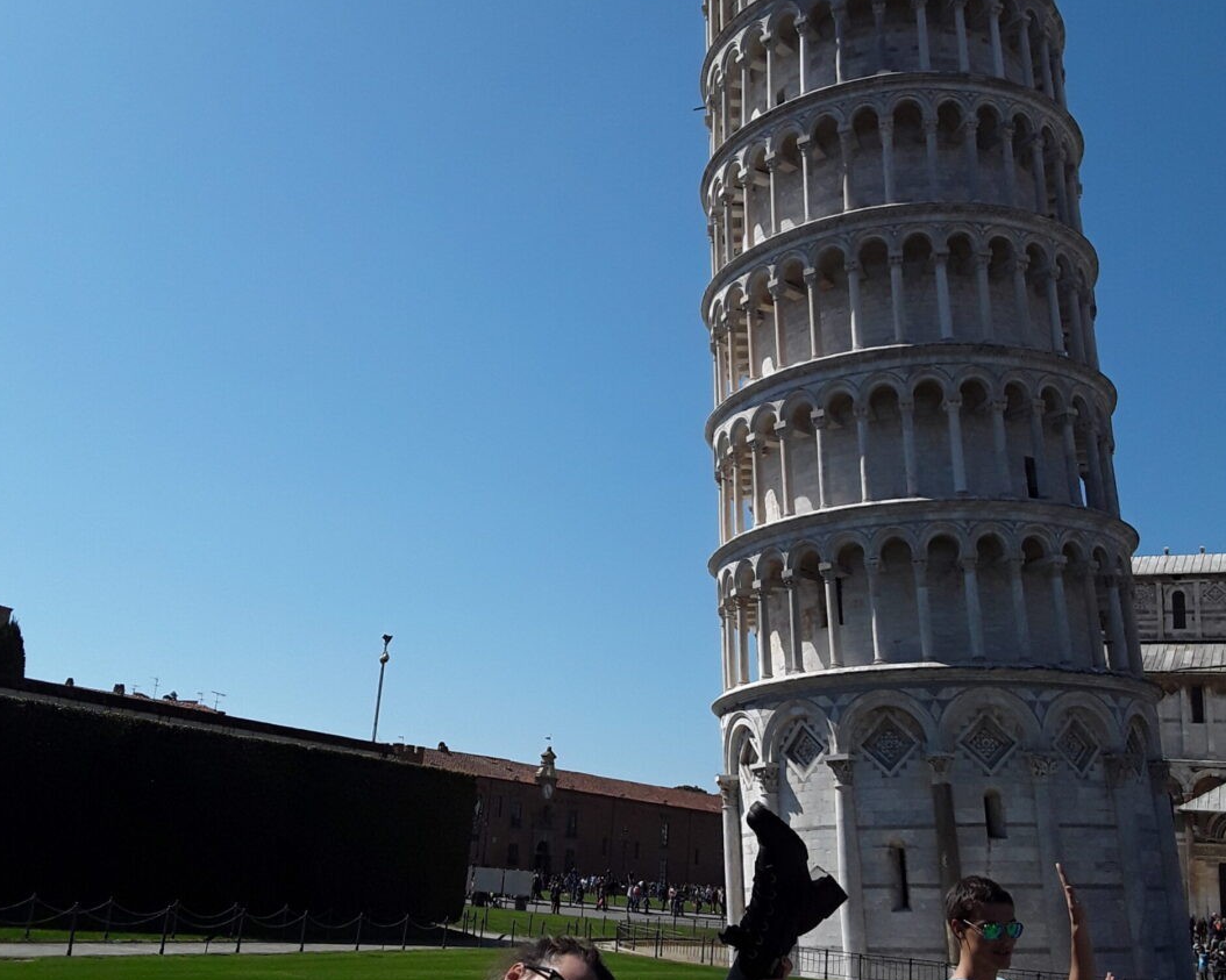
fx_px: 1306
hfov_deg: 50.3
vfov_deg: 41.1
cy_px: 492
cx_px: 616
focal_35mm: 36
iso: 40
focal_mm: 2.91
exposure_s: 1/2849
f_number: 1.9
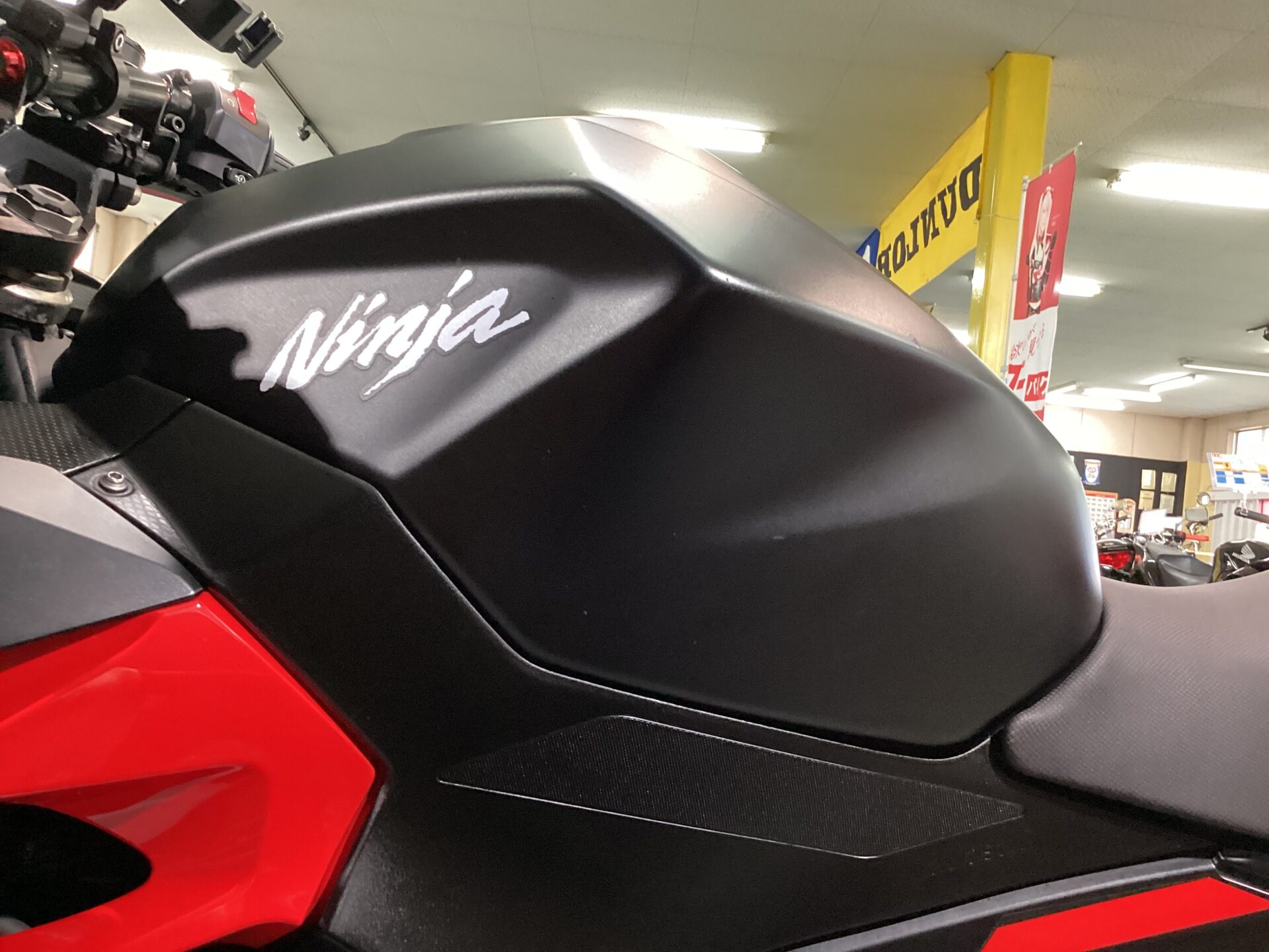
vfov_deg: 45.4
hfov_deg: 58.4
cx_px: 634
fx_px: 1136
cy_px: 476
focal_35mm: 31
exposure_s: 1/60
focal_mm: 3.3
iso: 200
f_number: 2.4
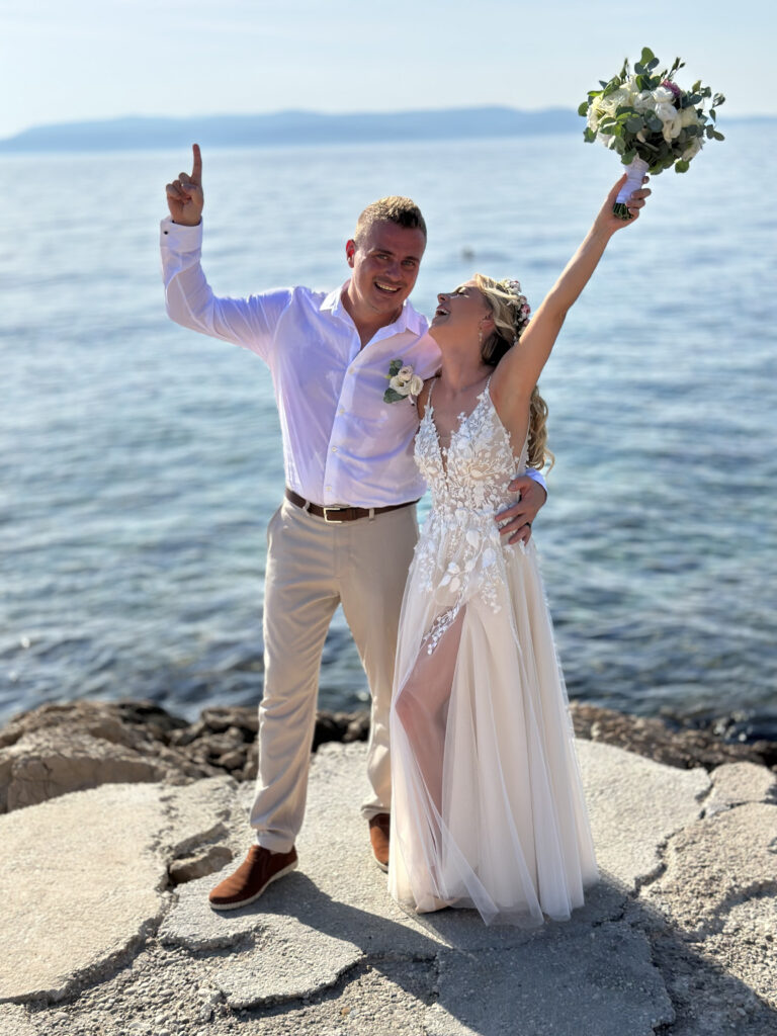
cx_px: 388
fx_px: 1437
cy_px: 518
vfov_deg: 39.7
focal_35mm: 48
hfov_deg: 30.3
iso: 80
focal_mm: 6.86
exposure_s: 1/7634
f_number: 1.78
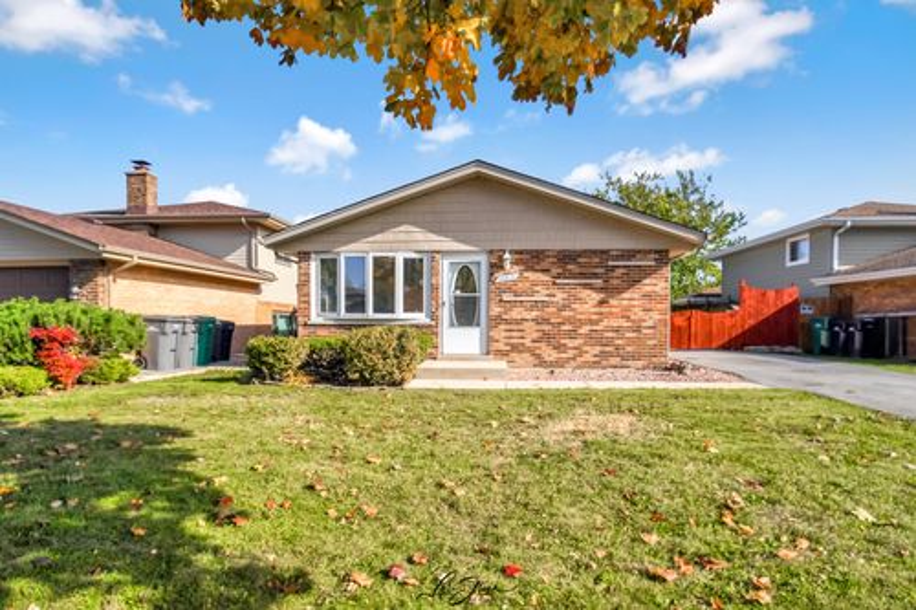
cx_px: 458
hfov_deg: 81.2
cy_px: 305
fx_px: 534
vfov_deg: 59.5
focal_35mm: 21
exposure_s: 1/5000
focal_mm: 14
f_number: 8
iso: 400
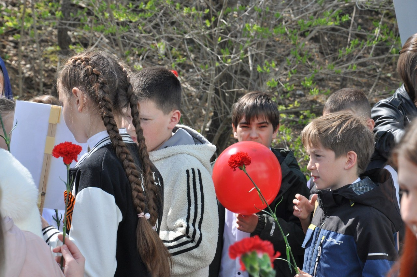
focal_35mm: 158
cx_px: 208
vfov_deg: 8.7
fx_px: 1822
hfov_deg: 13.1
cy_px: 138
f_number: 10
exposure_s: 1/500
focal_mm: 105
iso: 640
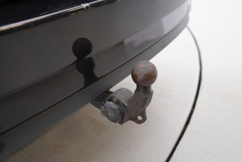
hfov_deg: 53.1
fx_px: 242
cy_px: 81
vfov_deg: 36.9
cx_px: 121
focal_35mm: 36
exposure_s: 1/40
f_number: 2.8
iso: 160
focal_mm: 24
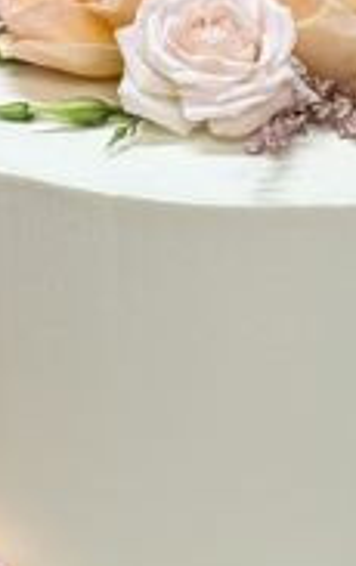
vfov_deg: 9.8
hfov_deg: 6.2
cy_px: 489
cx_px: 266
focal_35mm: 213
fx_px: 3294
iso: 50
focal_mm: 6.76
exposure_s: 1/50
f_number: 1.78
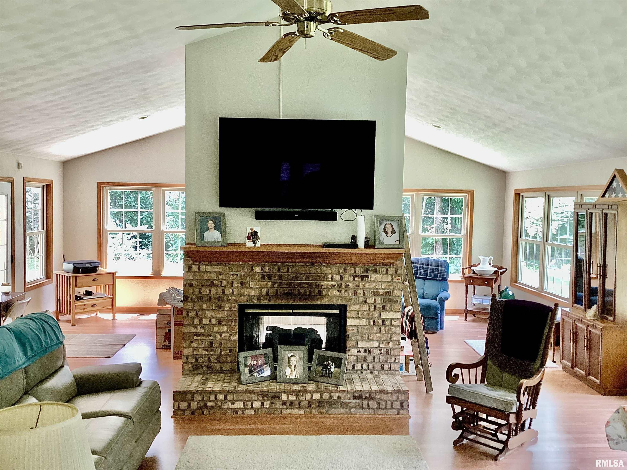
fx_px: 562
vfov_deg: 45.4
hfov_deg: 58.4
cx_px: 314
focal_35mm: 31
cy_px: 235
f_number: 2.4
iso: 125
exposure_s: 1/50
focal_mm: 3.3
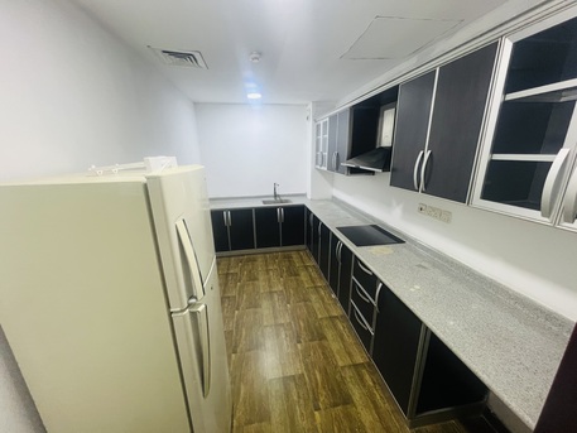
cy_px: 216
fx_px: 217
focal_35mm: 13
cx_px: 288
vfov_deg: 89.9
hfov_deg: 106.2
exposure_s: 1/50
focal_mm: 1.57
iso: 250
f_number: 1.8
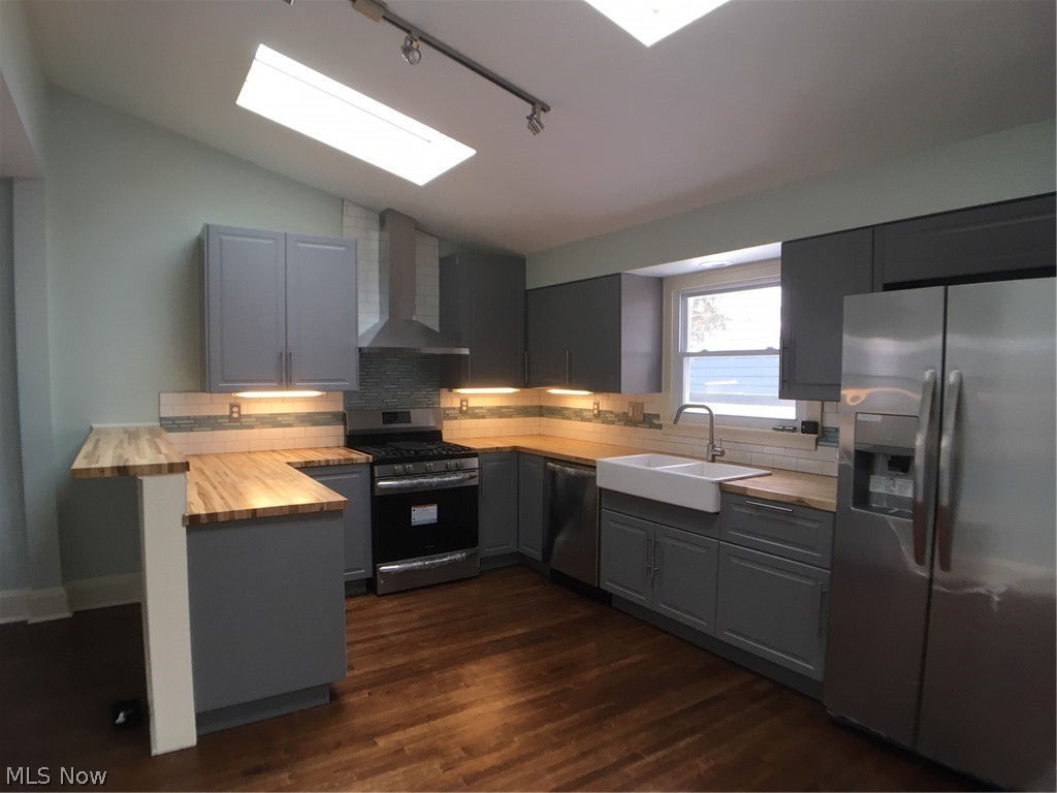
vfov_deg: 48.2
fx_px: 886
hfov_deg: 61.7
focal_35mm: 29
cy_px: 396
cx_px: 528
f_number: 2.2
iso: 32
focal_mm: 4.15
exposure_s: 1/30
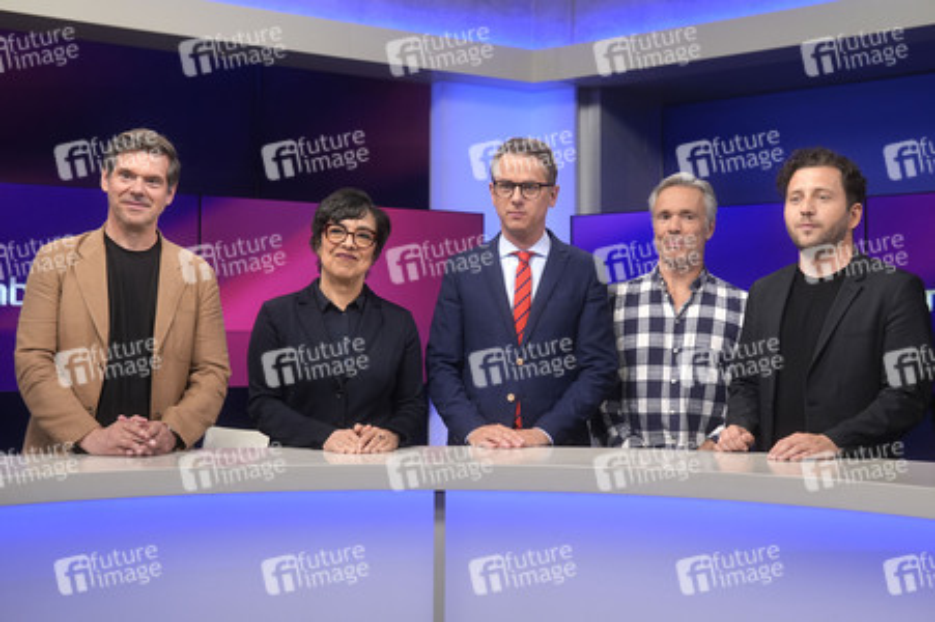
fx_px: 1168
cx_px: 468
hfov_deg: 43.6
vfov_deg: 29.8
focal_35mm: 45
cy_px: 311
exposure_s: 1/250
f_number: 2.2
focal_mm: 30
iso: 640
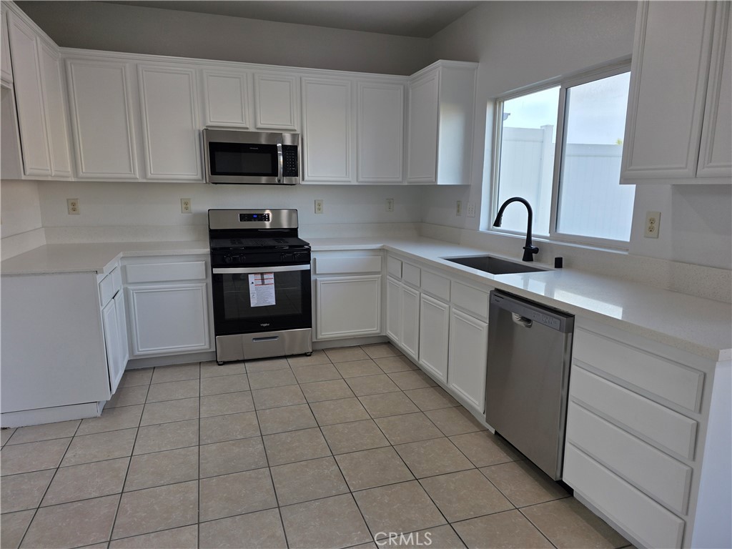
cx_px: 366
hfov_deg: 73.9
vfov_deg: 58.9
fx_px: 486
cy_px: 274
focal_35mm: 23
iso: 20
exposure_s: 1/120
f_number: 1.7
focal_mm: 6.3
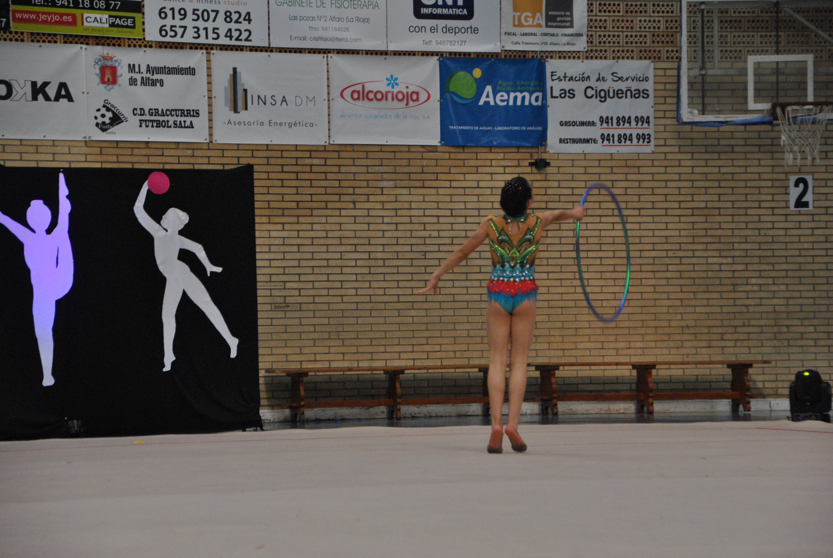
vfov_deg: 10.7
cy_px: 279
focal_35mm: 129
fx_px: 2988
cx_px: 416
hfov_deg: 15.9
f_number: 5.3
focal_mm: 86
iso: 800
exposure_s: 1/250
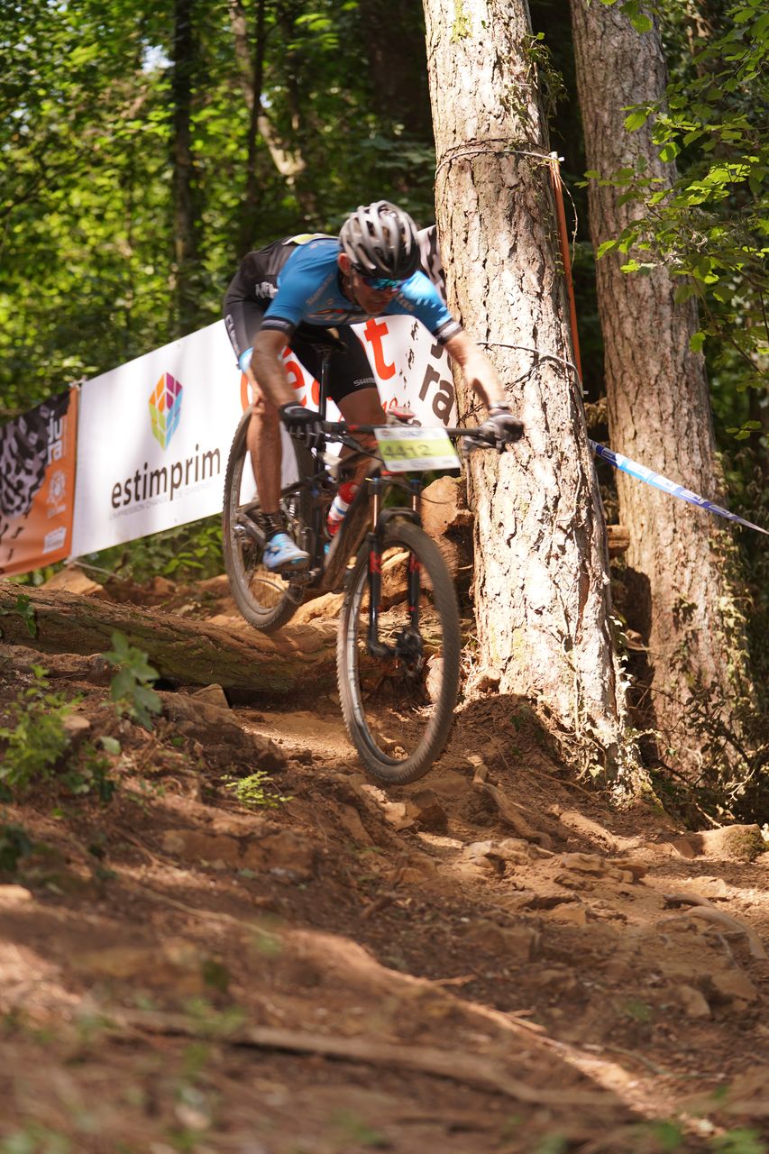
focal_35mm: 100
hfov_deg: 13.7
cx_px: 384
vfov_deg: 20.4
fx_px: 3205
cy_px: 577
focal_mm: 100
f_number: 2.8
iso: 100
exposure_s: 1/160
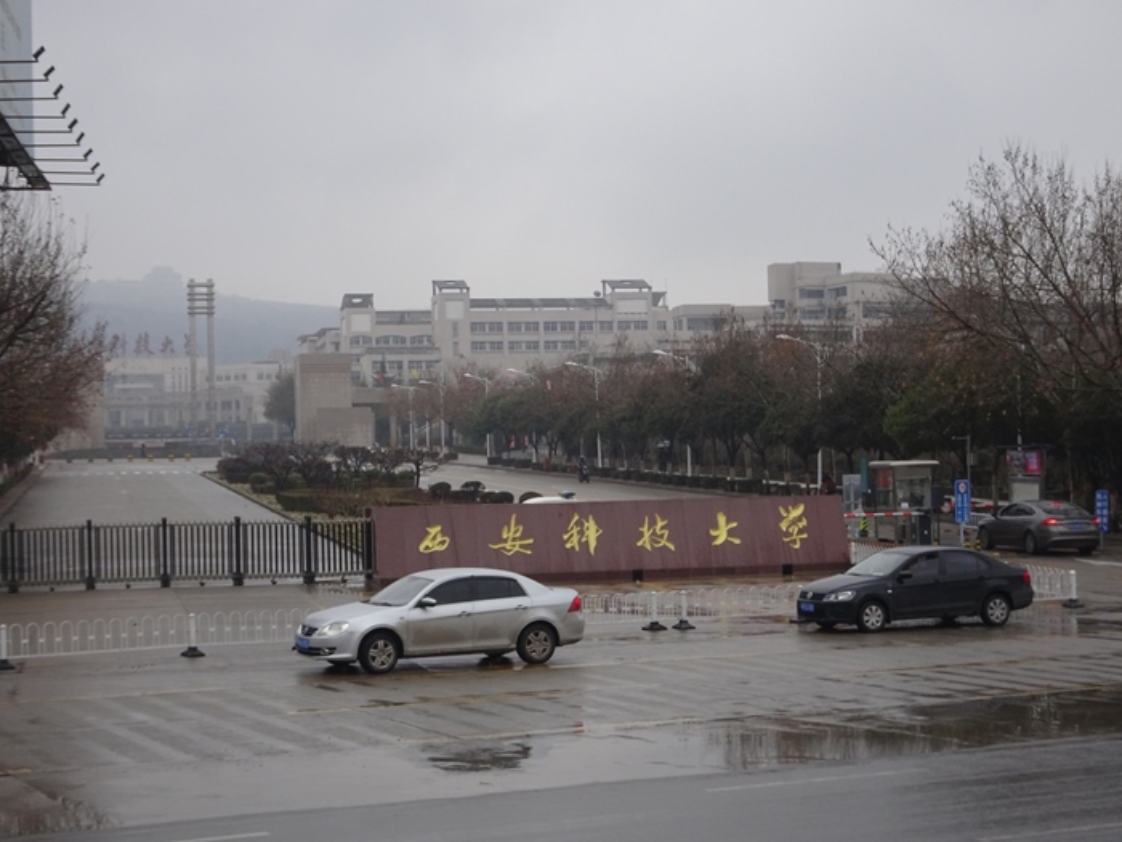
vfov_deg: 22.9
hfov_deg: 30.3
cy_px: 421
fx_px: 2074
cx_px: 561
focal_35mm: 64
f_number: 4.5
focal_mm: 10.95
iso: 160
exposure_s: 1/400
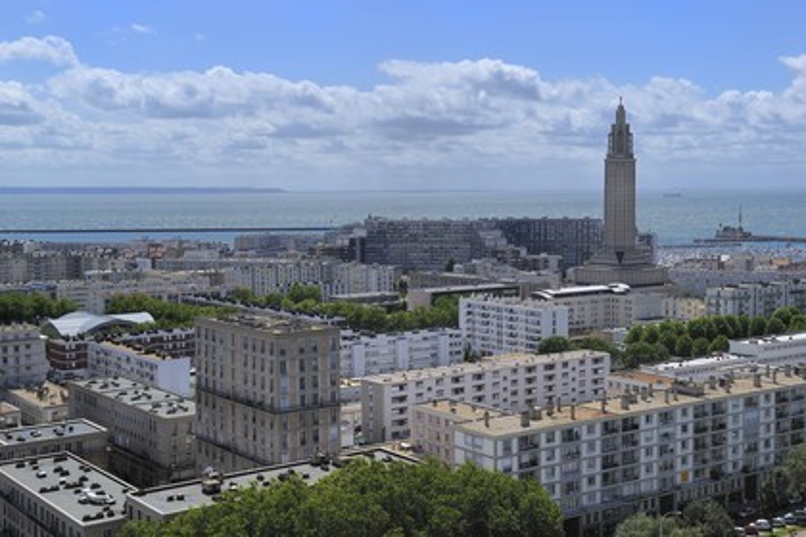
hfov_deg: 41.1
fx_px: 1075
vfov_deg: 28.1
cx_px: 403
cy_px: 268
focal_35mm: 48
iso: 200
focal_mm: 48
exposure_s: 1/160
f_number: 13
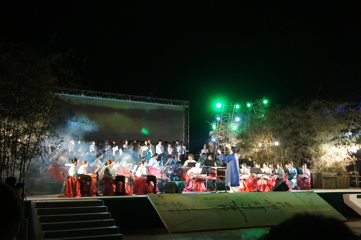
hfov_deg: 46.9
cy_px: 119
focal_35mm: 42
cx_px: 182
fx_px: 416
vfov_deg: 32.2
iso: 1600
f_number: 4
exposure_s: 1/30
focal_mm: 27
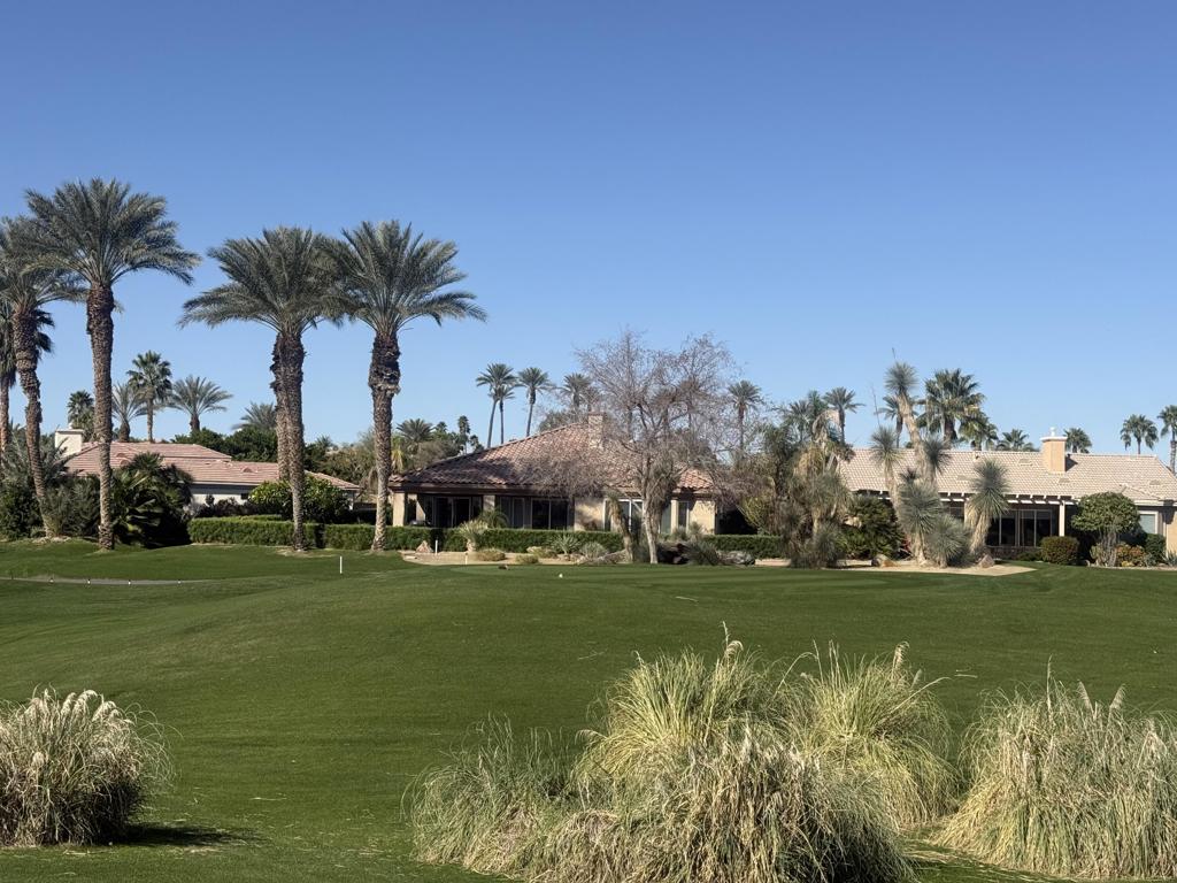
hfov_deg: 39.7
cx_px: 588
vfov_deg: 30.3
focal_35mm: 48
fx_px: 1632
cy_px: 442
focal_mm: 6.76
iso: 64
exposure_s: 1/6536
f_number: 1.78
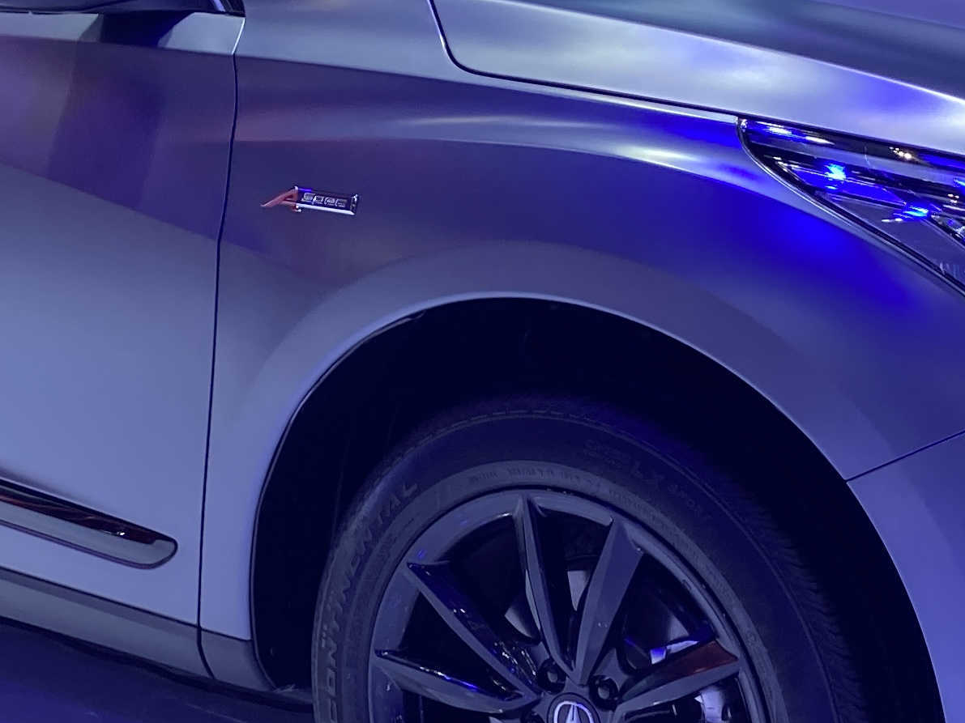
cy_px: 122
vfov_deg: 16.6
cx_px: 467
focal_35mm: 88
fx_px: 2453
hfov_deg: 22.3
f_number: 1.8
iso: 40
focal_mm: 4.25
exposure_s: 1/111
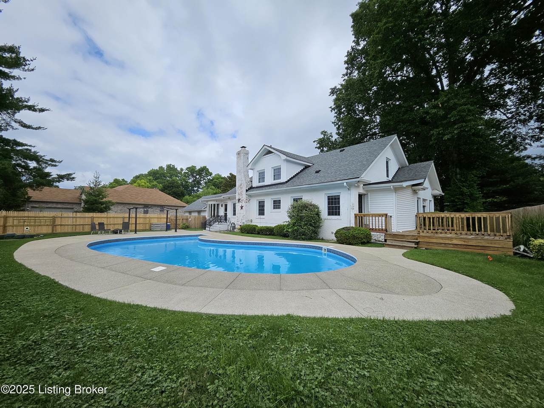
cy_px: 204
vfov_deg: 89.9
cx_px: 272
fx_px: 204
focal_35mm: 13
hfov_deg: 106.2
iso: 32
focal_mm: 1.74
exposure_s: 1/1742
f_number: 2.2
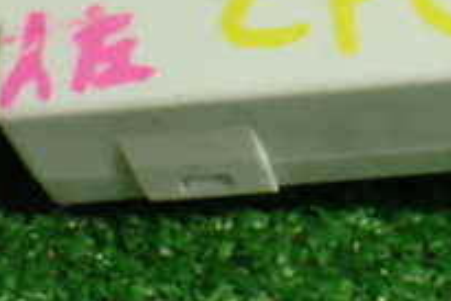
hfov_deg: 14.2
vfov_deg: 9.5
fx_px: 1793
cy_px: -44
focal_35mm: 143
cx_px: 389
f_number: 3.1
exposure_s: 1/125
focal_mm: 8.4
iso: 800
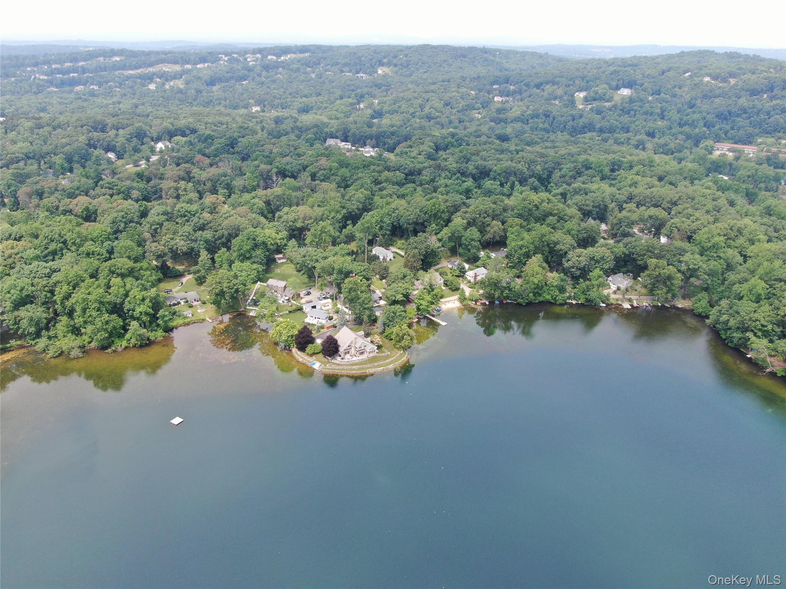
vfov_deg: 56.8
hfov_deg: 71.6
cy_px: 294
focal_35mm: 24
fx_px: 545
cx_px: 393
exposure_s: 1/400
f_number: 2.8
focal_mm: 4.39
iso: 100
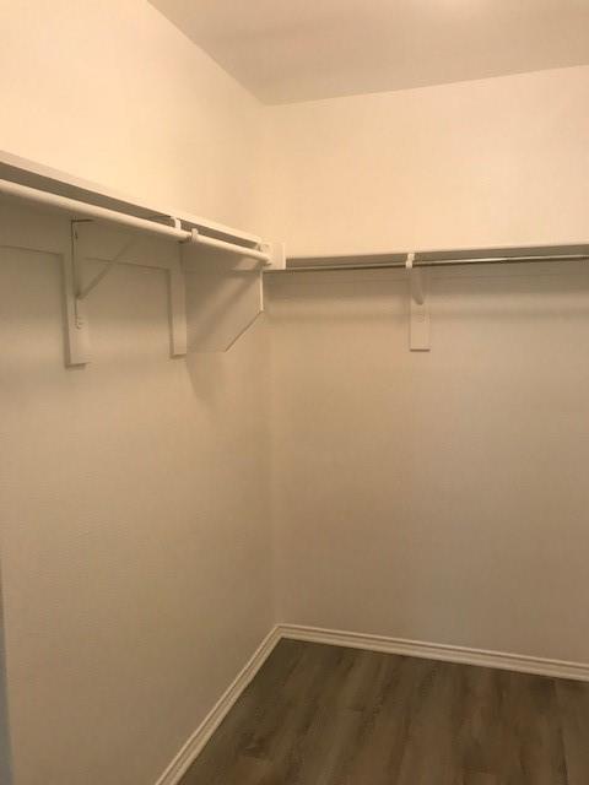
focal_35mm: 28
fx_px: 635
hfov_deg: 49.7
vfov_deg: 63.4
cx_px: 294
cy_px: 392
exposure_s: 1/30
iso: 40
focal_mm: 3.99
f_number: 1.8
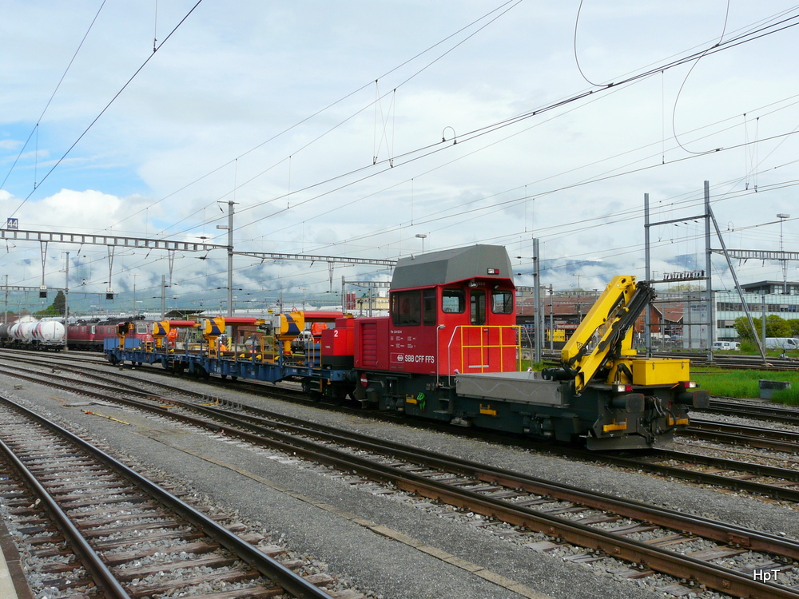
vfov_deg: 42.9
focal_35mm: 33
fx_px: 762
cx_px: 400
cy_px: 300
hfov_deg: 55.4
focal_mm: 5.4
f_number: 5.6
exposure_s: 1/400
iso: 100
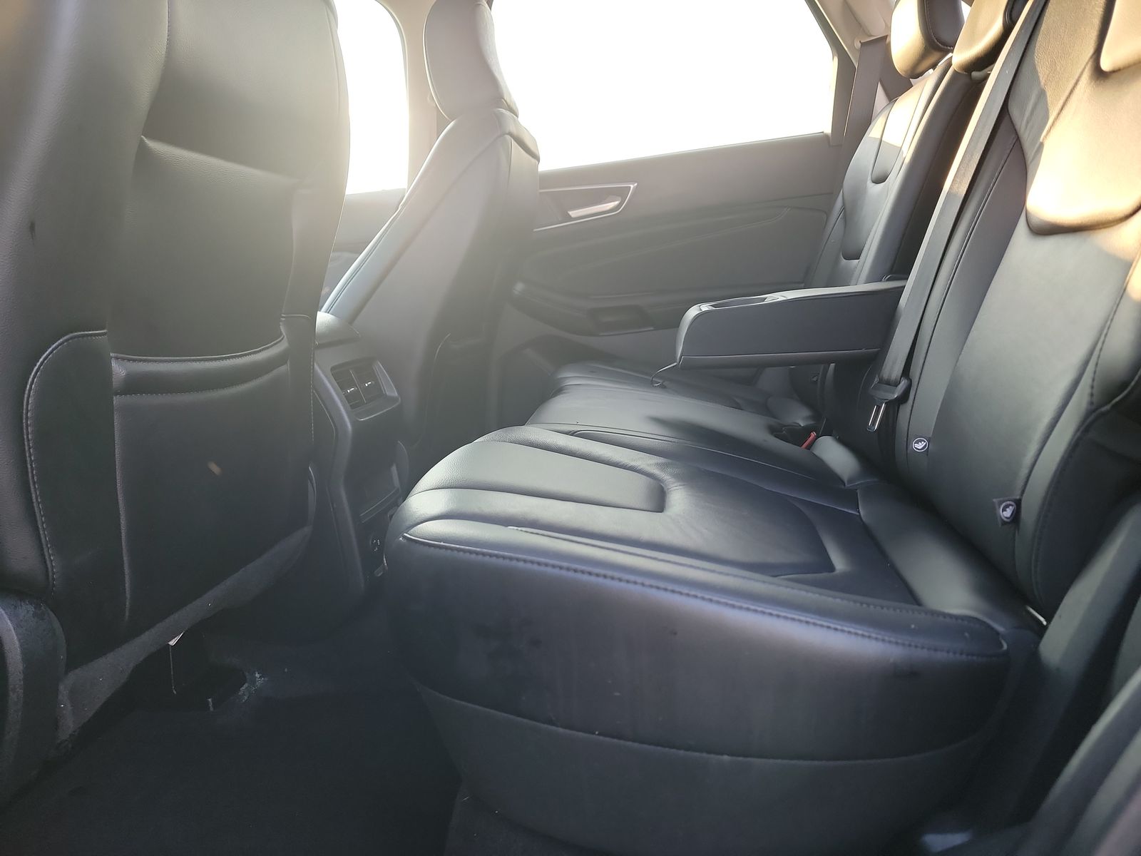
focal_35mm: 24
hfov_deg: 71.6
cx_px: 570
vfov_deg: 56.8
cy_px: 428
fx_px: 791
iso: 222
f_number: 1.8
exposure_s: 1/59
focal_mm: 6.7
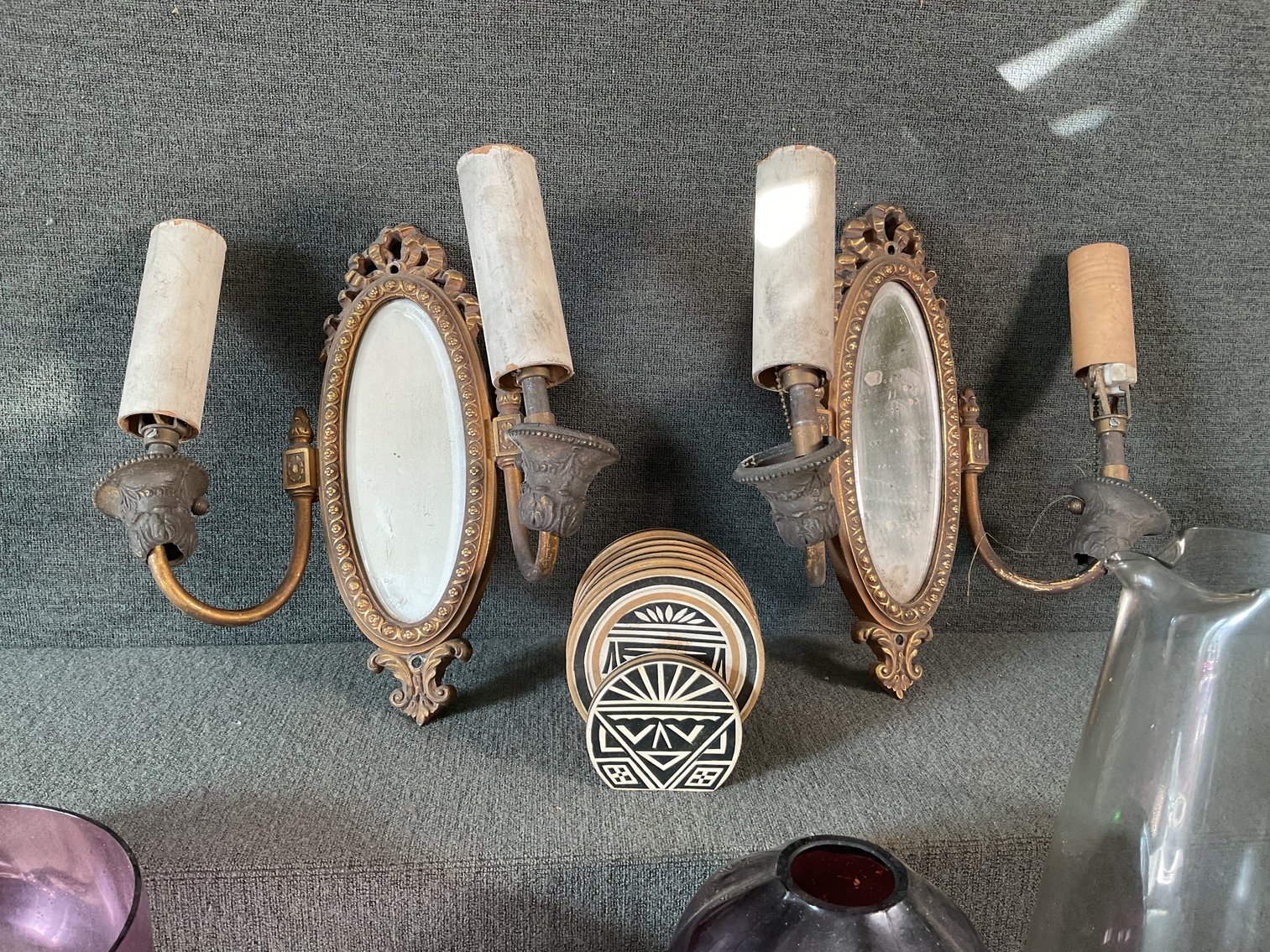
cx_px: 635
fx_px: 1064
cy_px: 476
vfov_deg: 48.2
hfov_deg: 61.7
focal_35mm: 29
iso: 64
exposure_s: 1/60
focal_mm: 3
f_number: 1.8
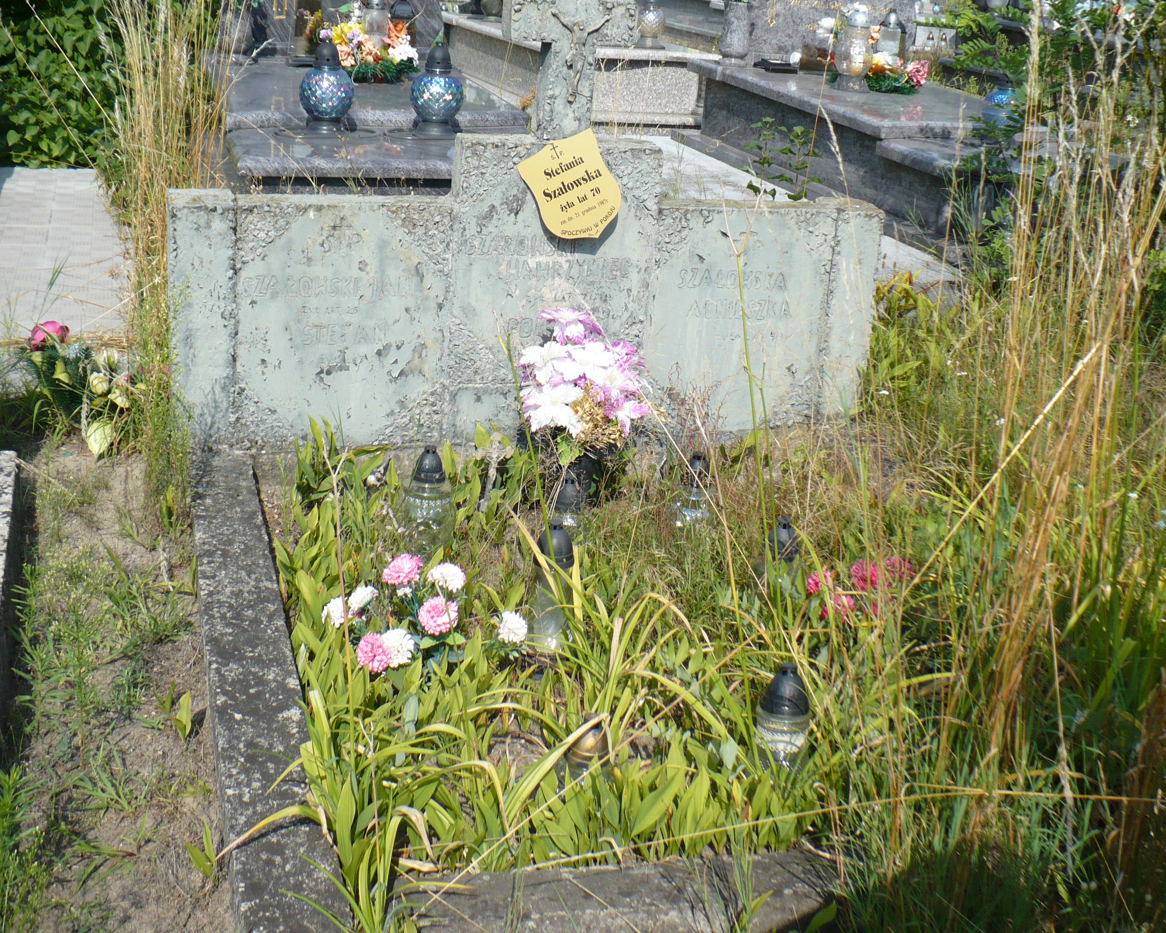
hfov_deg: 44.7
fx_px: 1415
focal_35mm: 41
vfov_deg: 36.5
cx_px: 633
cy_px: 440
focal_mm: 6.1
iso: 100
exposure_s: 1/1300
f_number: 2.8
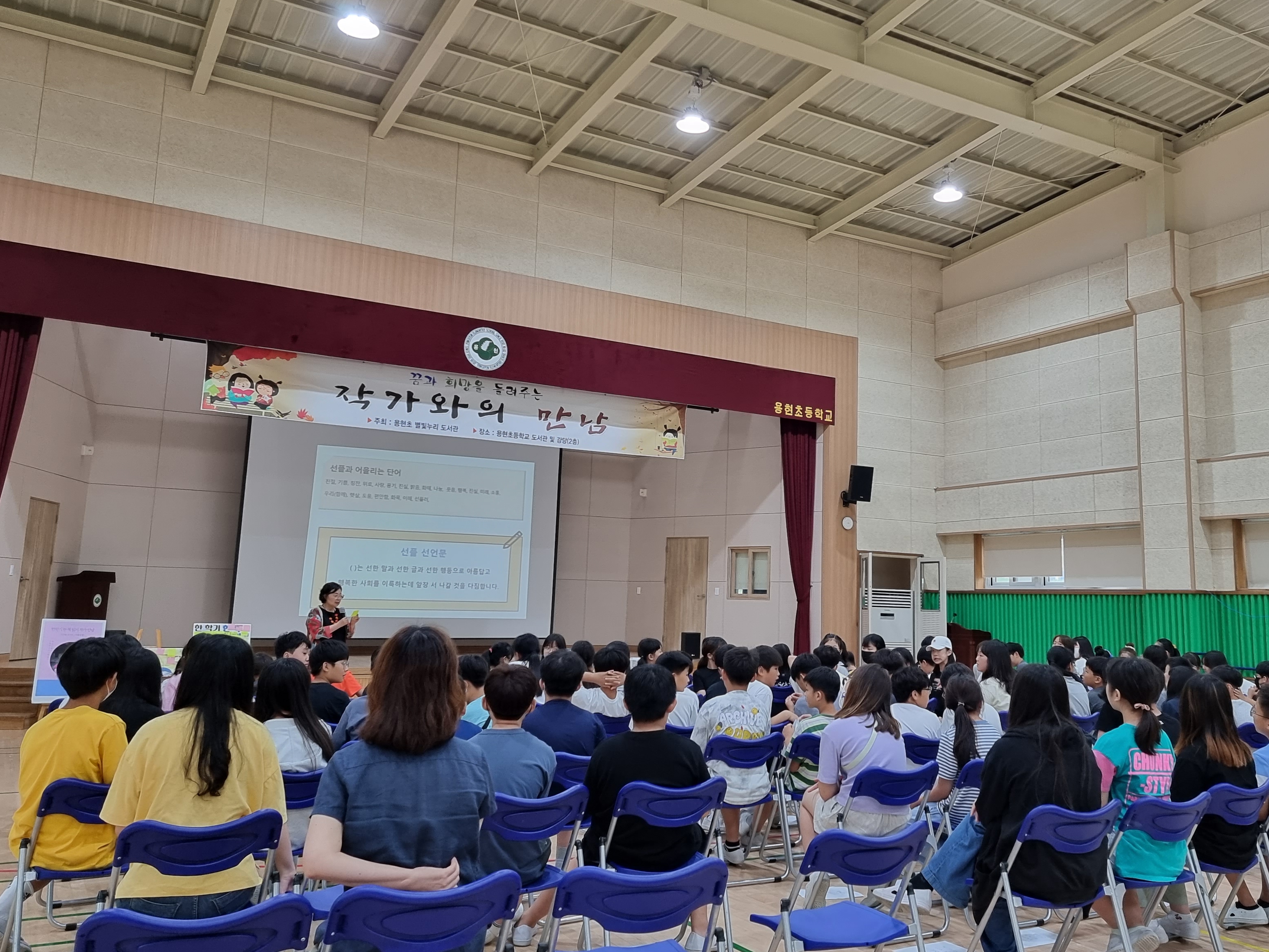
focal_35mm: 31
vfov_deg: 45.4
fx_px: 1136
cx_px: 753
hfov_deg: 57.9
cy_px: 422
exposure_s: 1/120
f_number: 1.8
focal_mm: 6.7
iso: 250
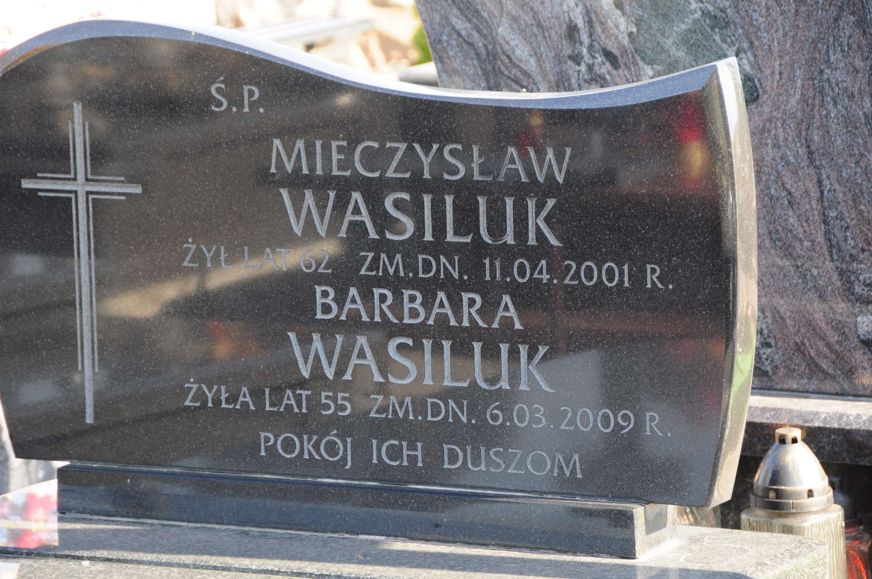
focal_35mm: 180
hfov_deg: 11.4
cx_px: 436
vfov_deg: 7.6
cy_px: 290
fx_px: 4355
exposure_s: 1/80
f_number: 7.1
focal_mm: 120
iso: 280
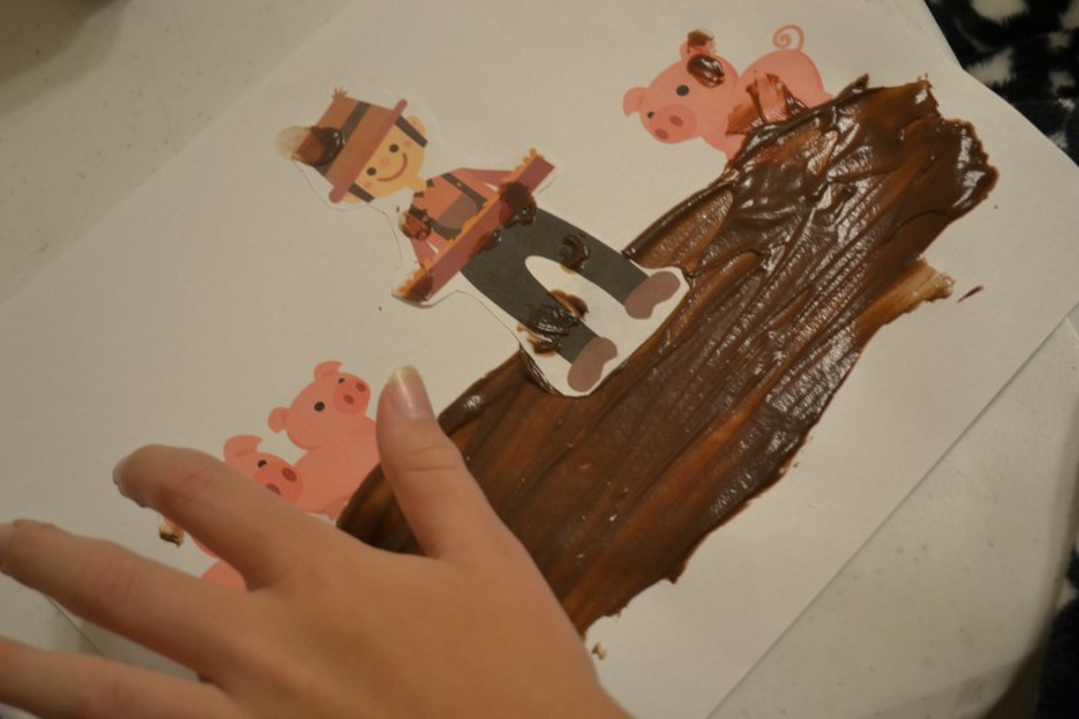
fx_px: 1573
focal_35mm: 52
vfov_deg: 25.7
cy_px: 360
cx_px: 540
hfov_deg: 37.9
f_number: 5
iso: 800
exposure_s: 1/20
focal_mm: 35
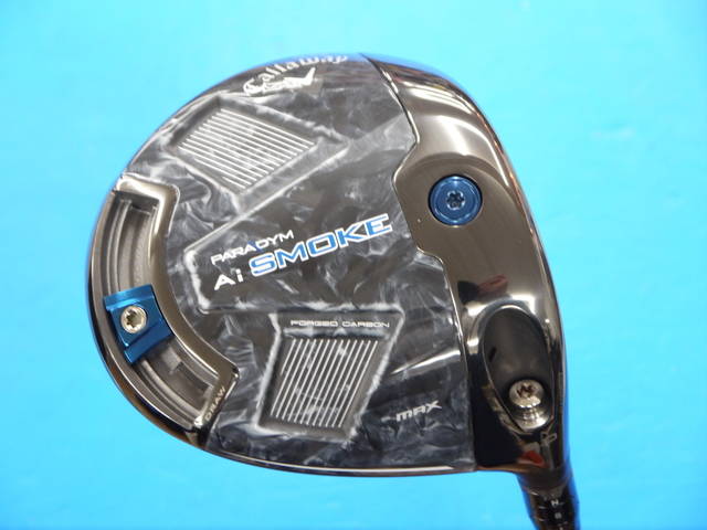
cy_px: 265
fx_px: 1716
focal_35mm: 84
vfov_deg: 17.6
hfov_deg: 23.3
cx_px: 354
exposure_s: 1/50
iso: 800
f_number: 5.6
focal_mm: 42
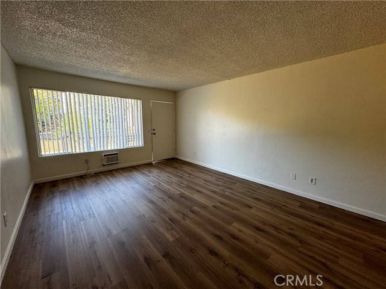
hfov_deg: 102.1
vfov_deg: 85.7
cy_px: 144
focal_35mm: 14
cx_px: 193
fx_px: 156
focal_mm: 2.22
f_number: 2.2
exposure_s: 1/120
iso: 250
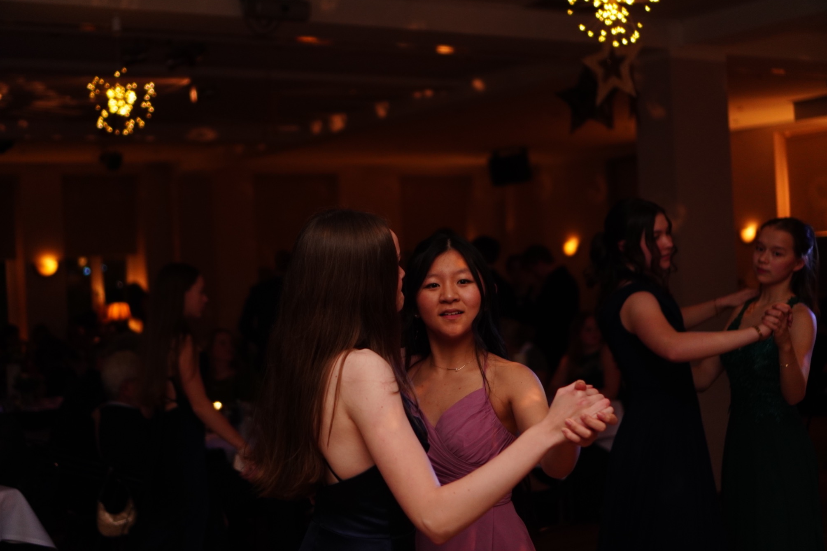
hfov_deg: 37.2
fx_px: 1229
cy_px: 276
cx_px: 412
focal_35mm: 54
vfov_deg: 25.3
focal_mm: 35
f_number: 1.8
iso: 640
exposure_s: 1/160
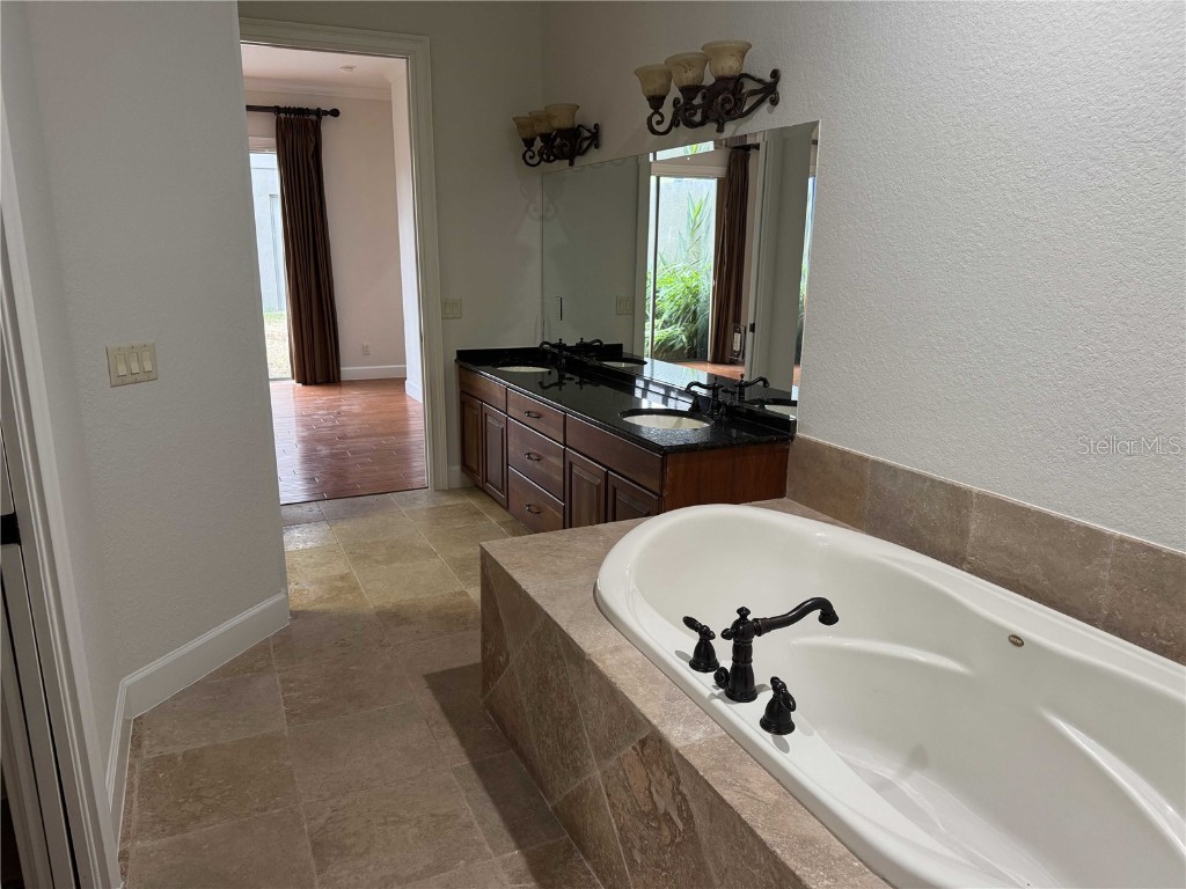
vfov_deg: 56.8
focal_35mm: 24
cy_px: 444
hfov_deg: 71.6
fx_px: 822
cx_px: 593
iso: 200
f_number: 1.78
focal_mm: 6.76
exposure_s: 1/60
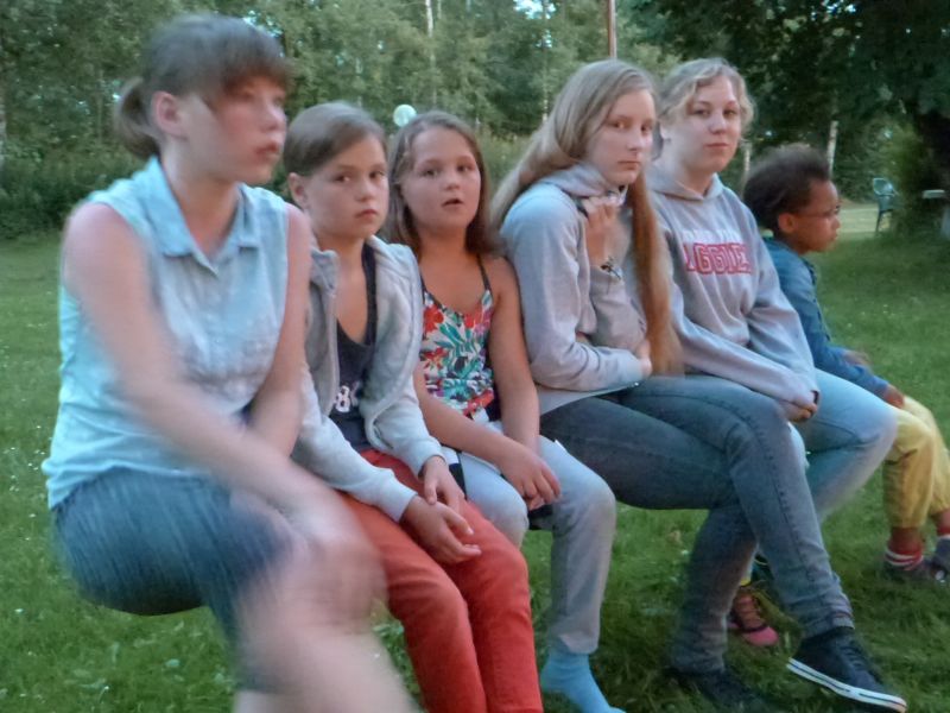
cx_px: 475
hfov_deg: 41.2
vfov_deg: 31.5
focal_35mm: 46
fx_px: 1262
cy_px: 356
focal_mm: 8.3
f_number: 3.2
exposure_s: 1/10
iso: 3200
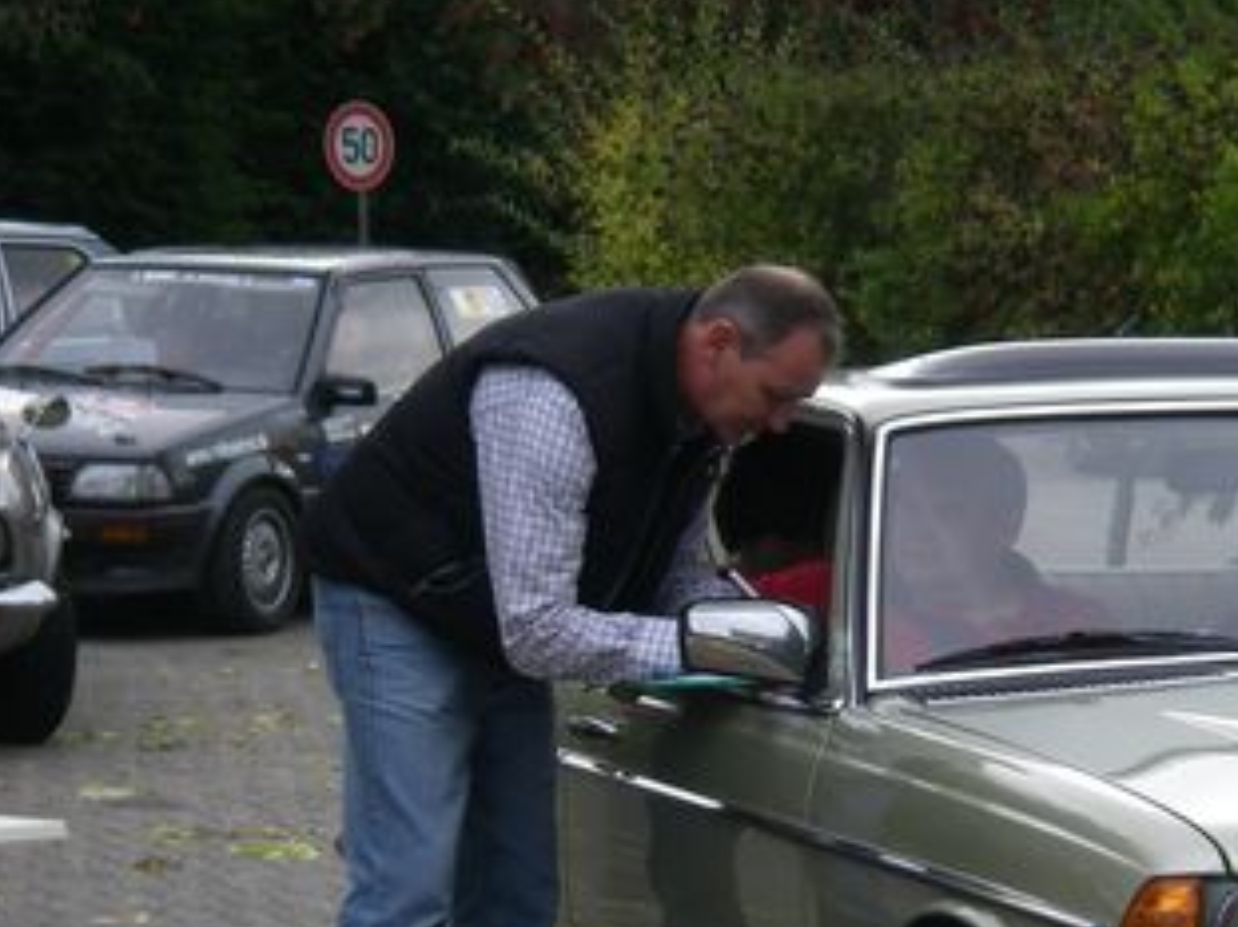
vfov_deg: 7.9
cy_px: 800
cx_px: 1170
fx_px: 6685
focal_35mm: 187
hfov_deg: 10.5
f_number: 3.9
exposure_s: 1/125
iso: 64
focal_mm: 16
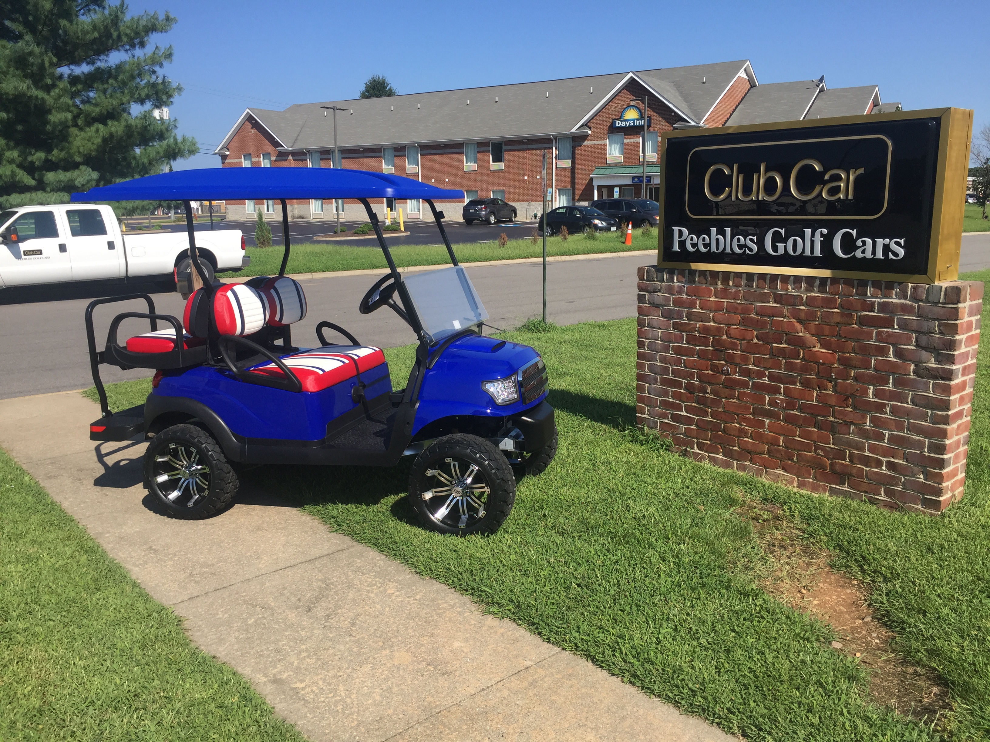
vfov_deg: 48.2
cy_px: 371
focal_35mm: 29
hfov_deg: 61.7
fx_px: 829
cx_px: 495
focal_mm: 4.15
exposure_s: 1/1647
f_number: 2.2
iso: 32
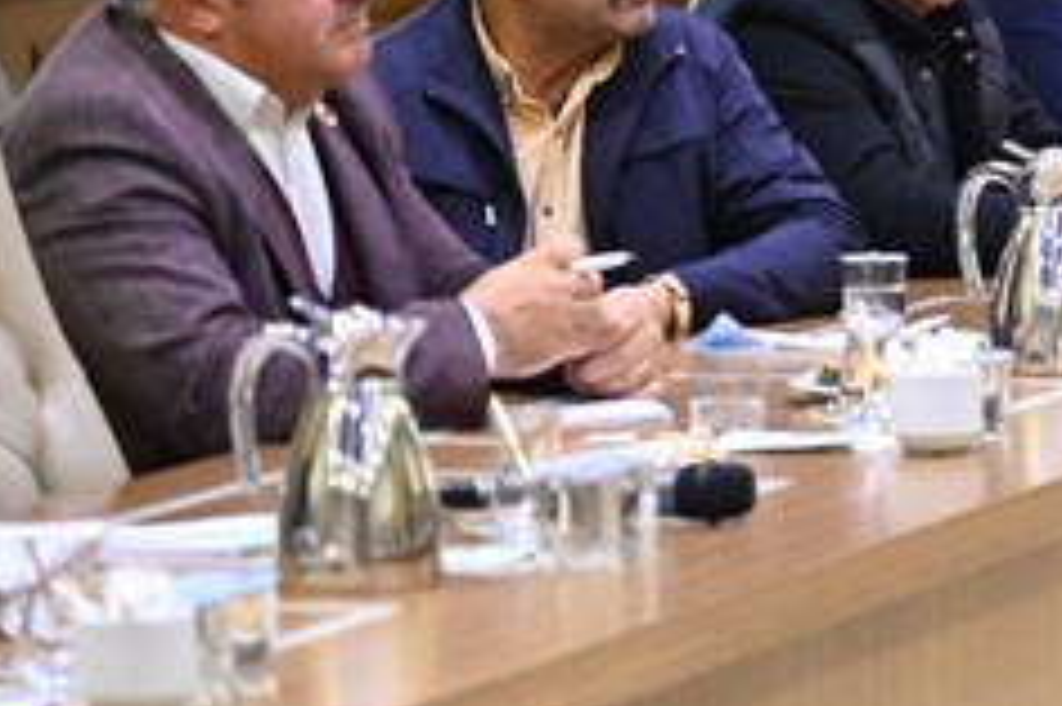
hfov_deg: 7.6
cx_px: 1310
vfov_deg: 5.1
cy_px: 126
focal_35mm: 267
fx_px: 7871
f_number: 2.8
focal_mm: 70
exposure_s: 1/200
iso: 5000
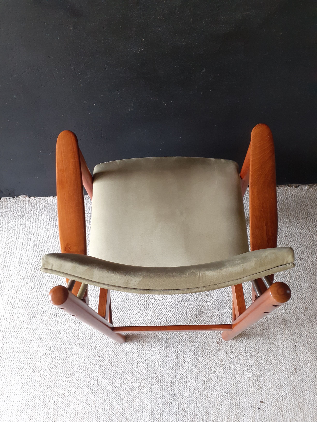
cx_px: 158
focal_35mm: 27
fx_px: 330
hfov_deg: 51.4
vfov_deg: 65.3
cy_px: 211
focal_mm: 3.6
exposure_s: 1/50
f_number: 1.9
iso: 160
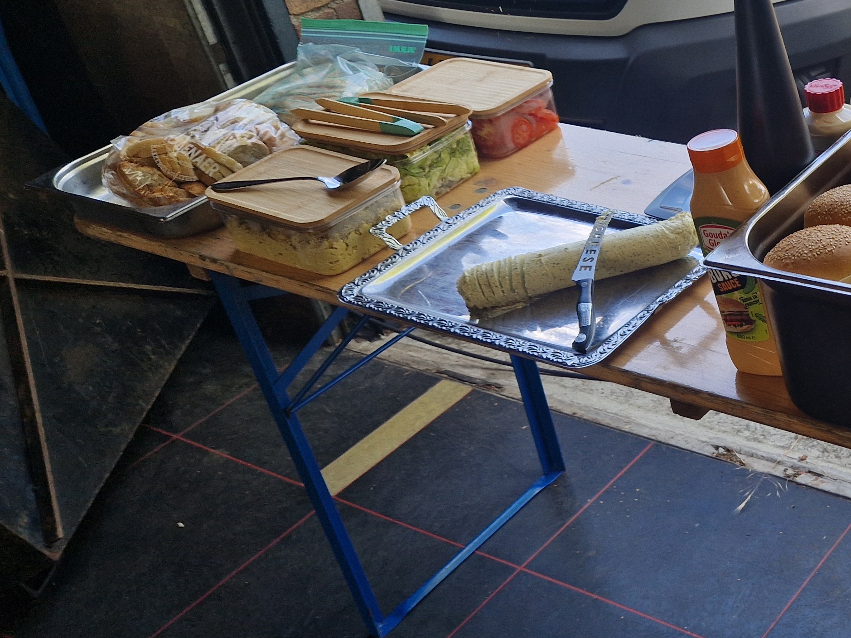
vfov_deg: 29.6
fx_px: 1204
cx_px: 893
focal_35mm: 49
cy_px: 278
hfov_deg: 34.6
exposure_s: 1/198
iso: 50
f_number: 1.8
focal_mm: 5.4
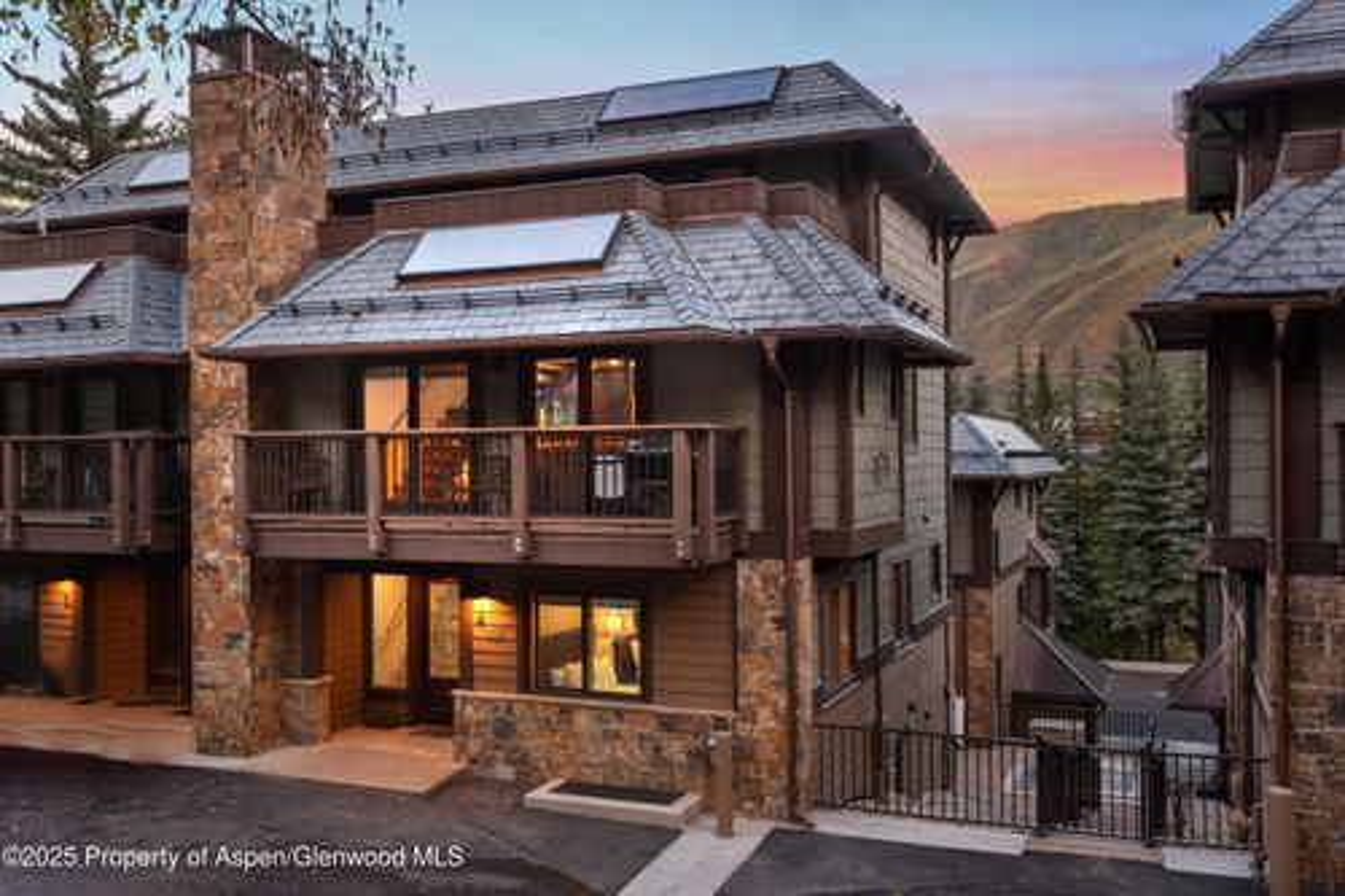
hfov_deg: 58.7
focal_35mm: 32
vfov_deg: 41.1
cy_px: 448
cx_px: 672
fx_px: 1195
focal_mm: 32
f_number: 7.1
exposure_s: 1/4
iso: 100
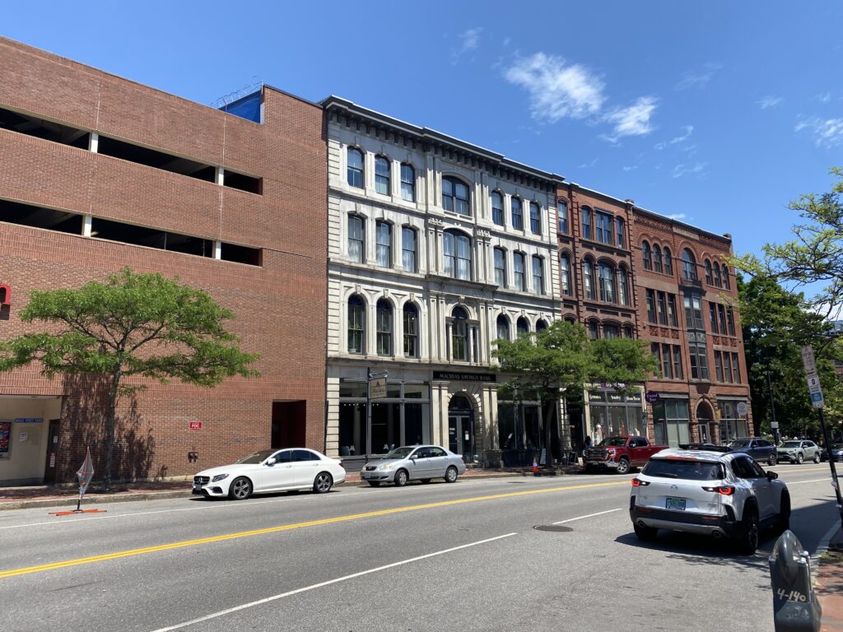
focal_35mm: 26
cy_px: 316
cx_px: 422
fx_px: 633
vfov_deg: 53.1
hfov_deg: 67.3
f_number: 1.8
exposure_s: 1/2358
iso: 32
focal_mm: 4.25
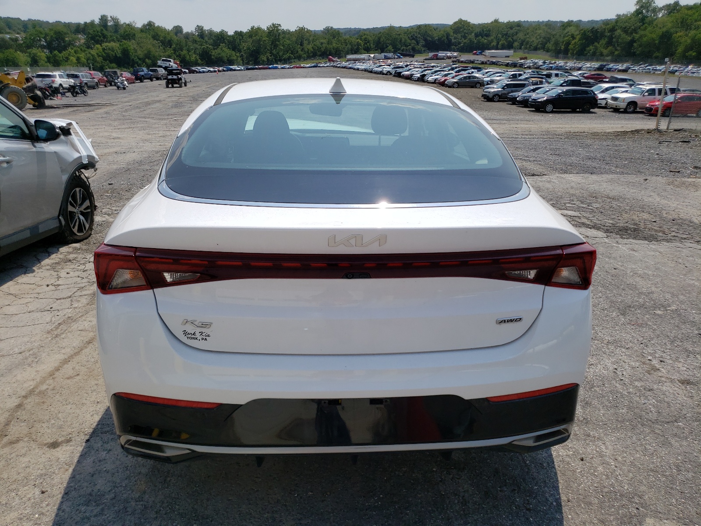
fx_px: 527
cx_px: 350
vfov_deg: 53.1
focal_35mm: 26
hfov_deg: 67.3
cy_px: 263
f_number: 1.5
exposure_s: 1/10000
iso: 50
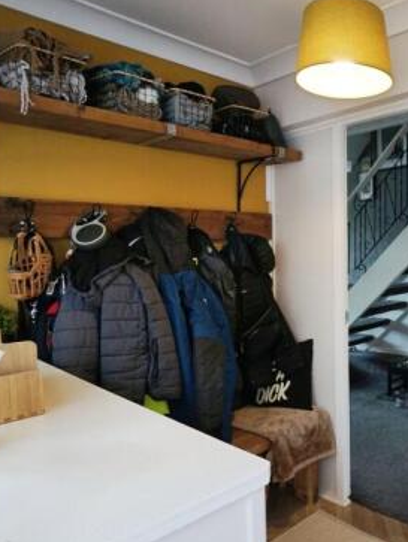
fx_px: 408
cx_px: 425
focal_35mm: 26
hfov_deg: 43.8
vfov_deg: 67.2
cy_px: 289
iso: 500
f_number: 4
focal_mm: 10
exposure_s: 1/160
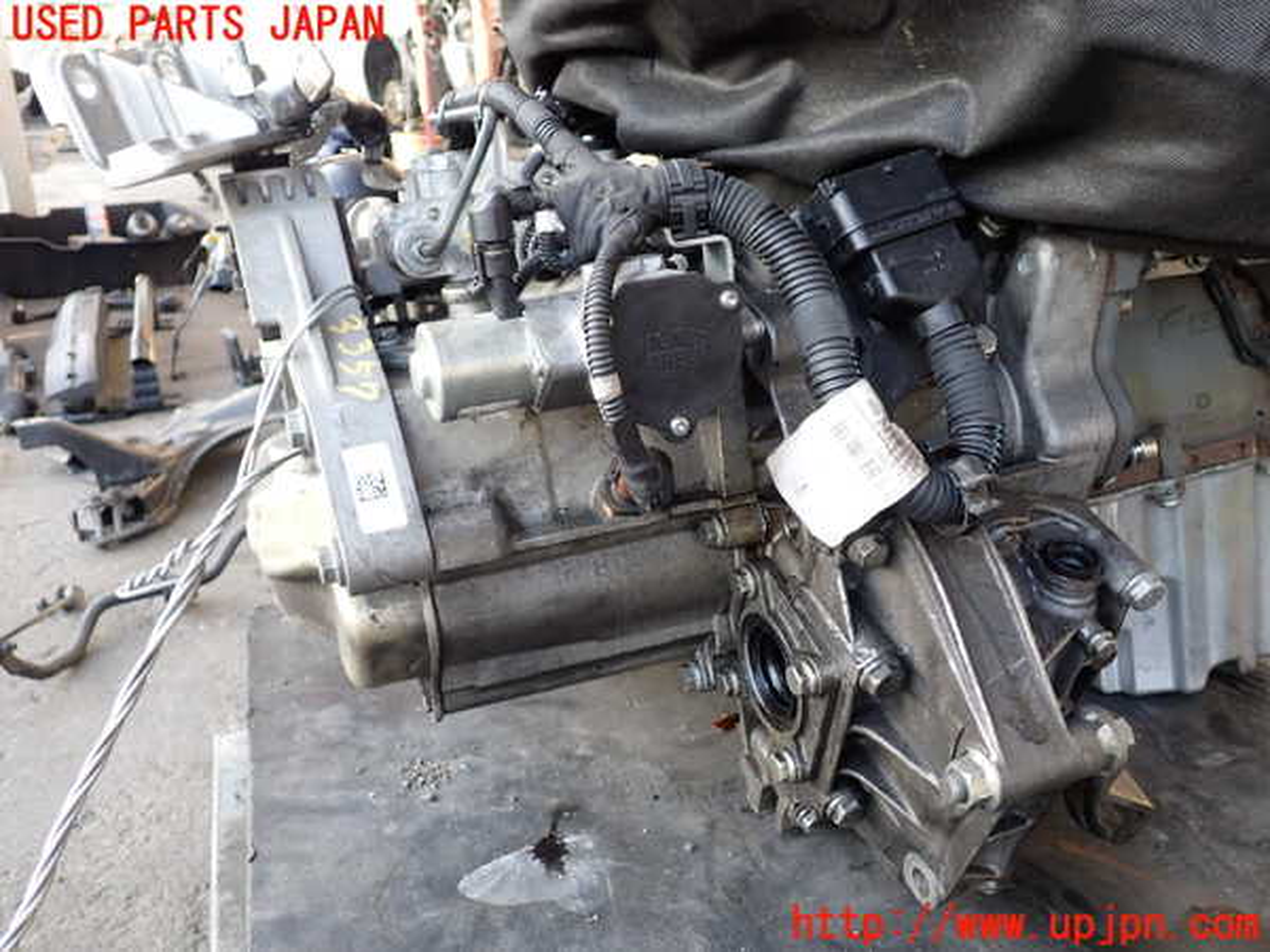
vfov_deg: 46.8
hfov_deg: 60.0
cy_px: 476
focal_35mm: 30
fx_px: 1101
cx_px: 635
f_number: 2.3
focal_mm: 5.4
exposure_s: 1/80
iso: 200
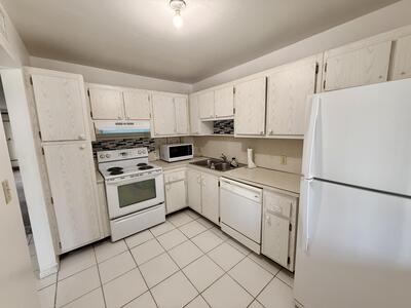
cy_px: 154
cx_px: 206
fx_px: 166
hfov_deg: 102.1
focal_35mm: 14
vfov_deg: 85.7
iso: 200
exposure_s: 1/120
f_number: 2.2
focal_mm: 2.22
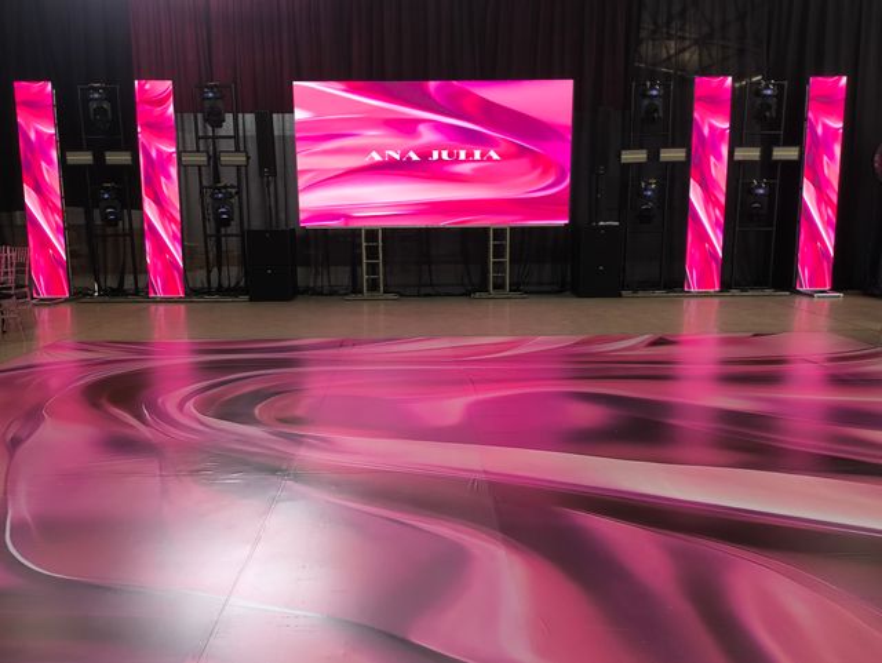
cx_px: 441
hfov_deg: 61.6
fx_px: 739
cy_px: 332
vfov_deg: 48.3
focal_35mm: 29
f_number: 1.7
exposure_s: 1/60
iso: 320
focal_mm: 4.71
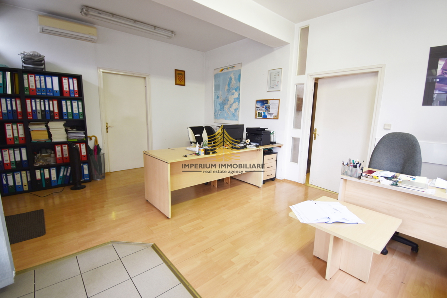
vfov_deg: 77.3
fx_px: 186
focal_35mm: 15
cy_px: 149
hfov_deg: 100.4
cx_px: 224
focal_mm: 10
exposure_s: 1/15
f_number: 4.5
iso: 125
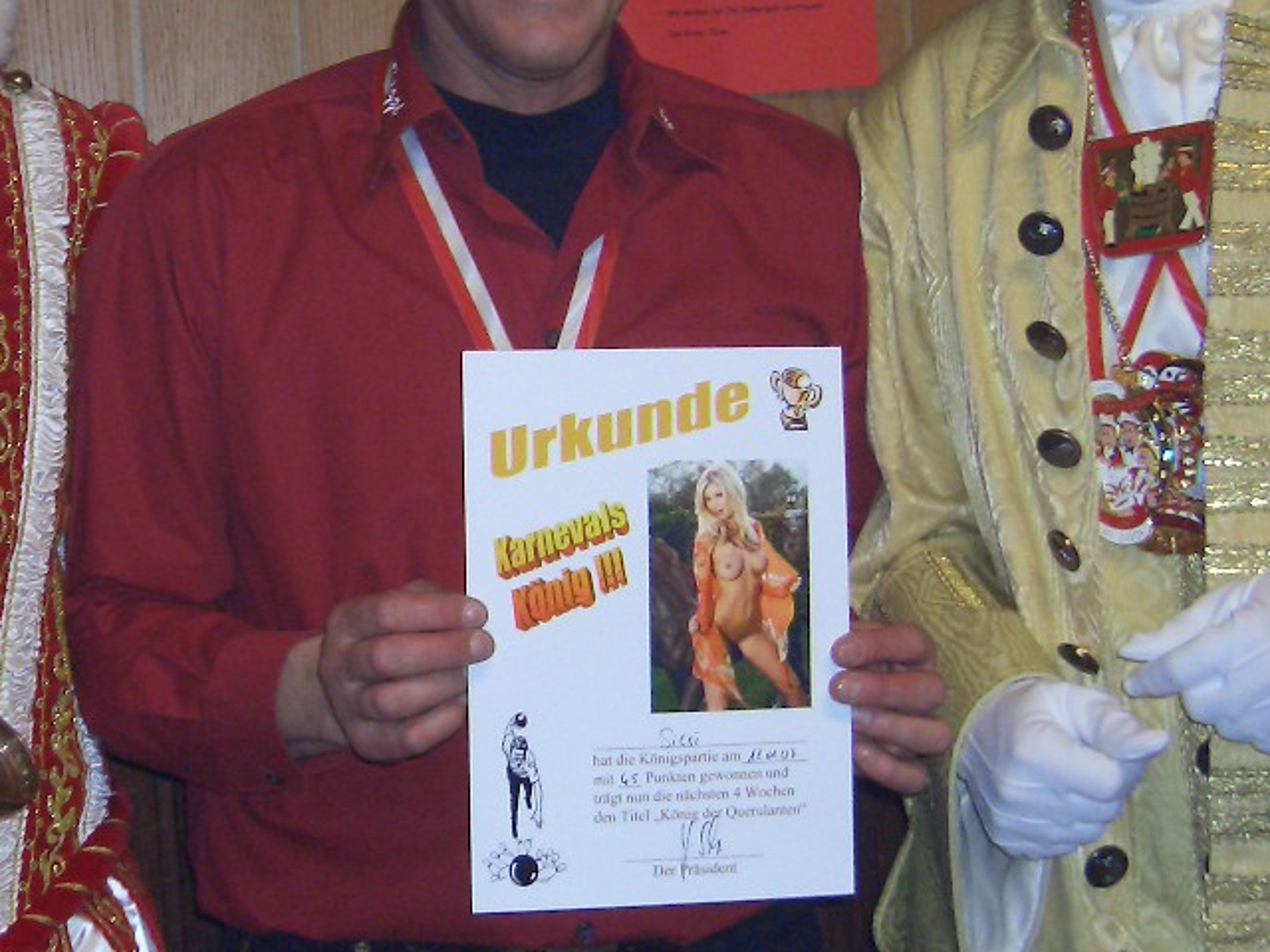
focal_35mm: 78
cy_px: 409
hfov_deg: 25.0
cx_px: 542
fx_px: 2862
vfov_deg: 18.9
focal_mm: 8
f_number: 2.8
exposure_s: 1/60
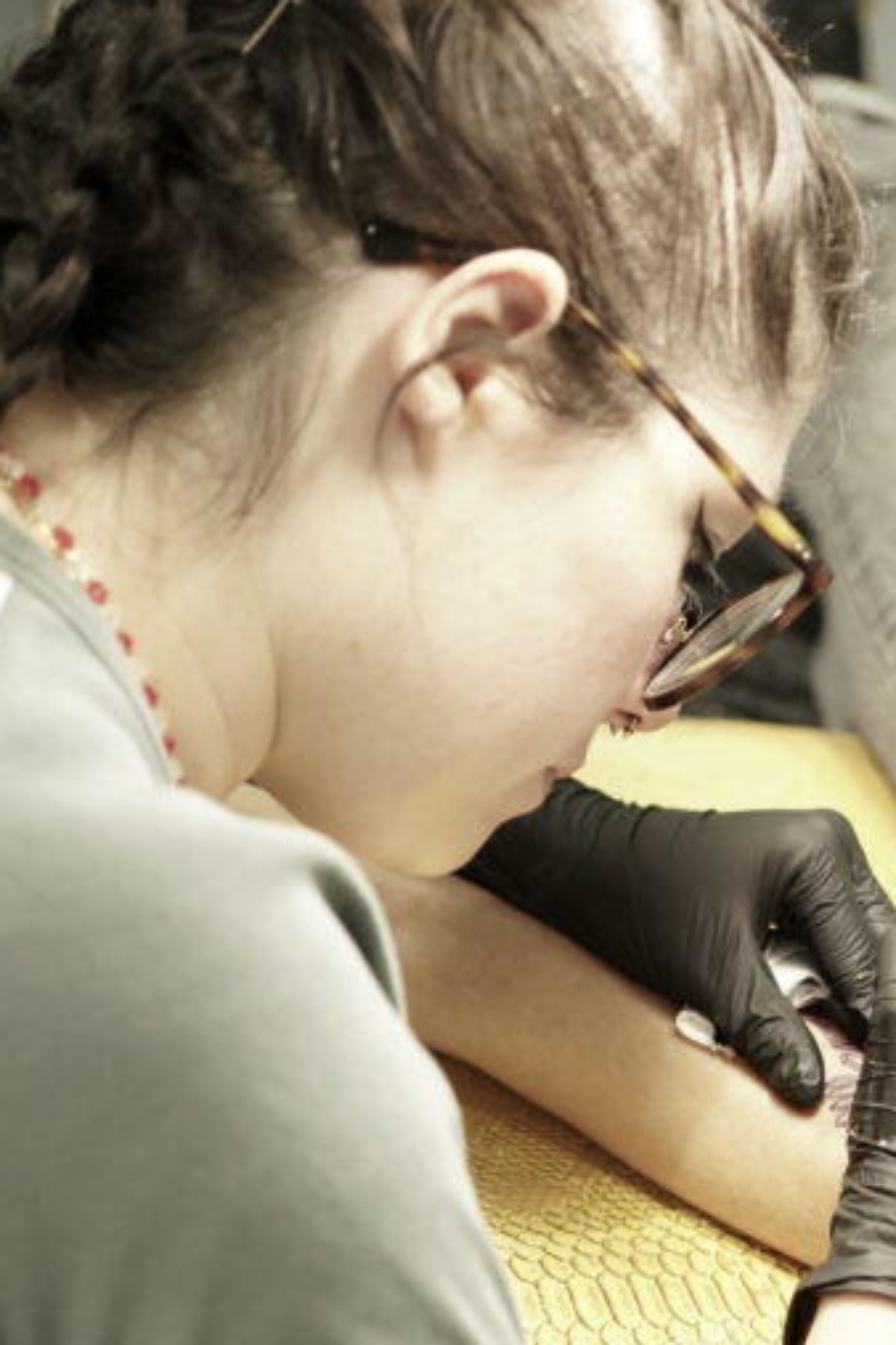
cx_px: 892
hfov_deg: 13.4
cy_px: 1183
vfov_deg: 19.9
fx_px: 3770
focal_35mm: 101
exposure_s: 1/50
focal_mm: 50
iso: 1600
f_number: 2.8
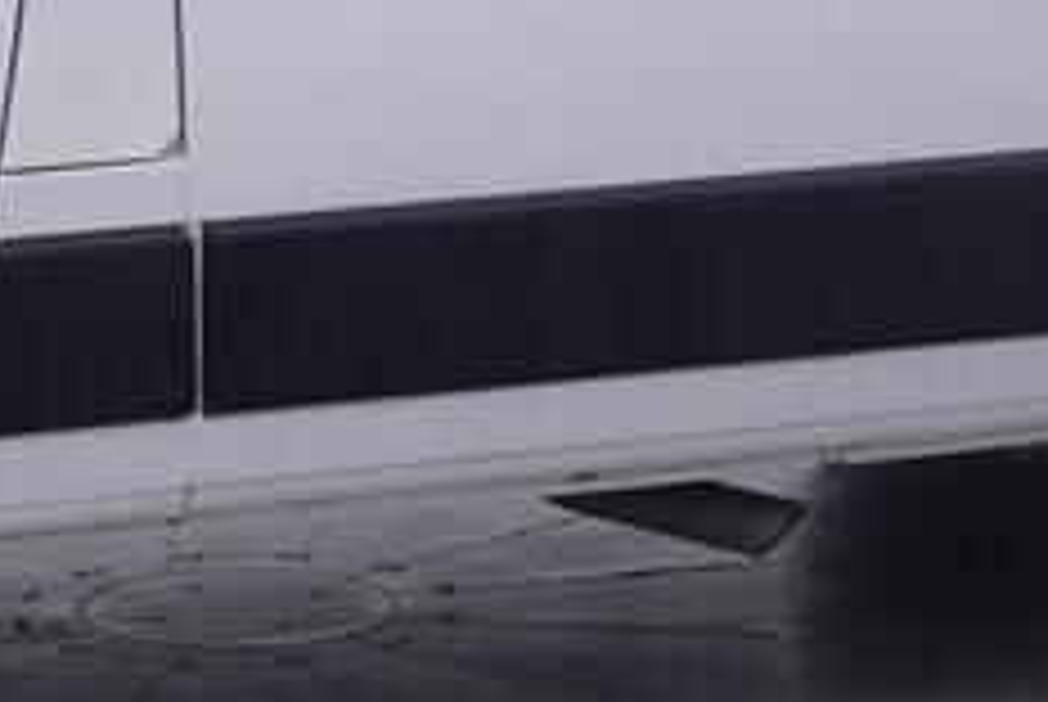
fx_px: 4054
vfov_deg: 9.8
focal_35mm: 139
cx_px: 238
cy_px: 72
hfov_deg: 14.7
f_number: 5
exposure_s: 1/80
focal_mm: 15
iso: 200
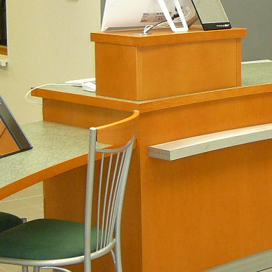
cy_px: 71
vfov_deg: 17.0
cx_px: 436
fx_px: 907
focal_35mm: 102
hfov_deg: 15.4
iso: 160
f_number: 2.8
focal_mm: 5.2
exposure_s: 1/30
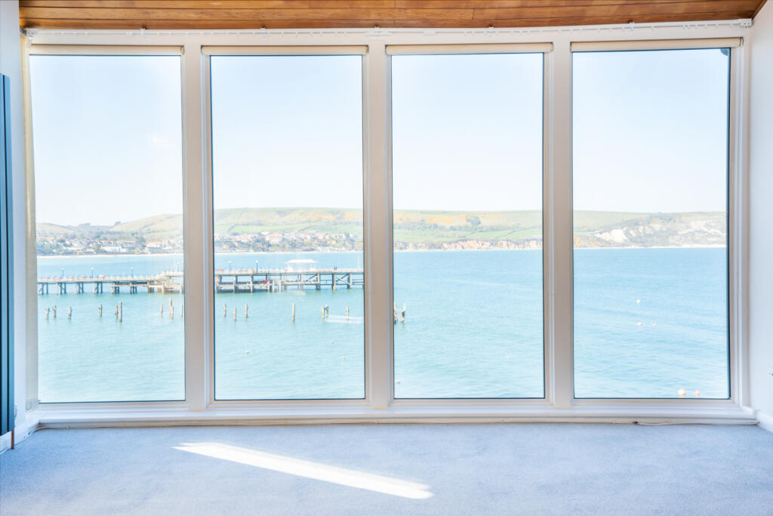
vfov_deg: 37.9
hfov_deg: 54.4
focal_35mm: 35
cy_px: 258
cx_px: 386
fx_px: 752
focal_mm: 35
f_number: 11
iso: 200
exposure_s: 1/80
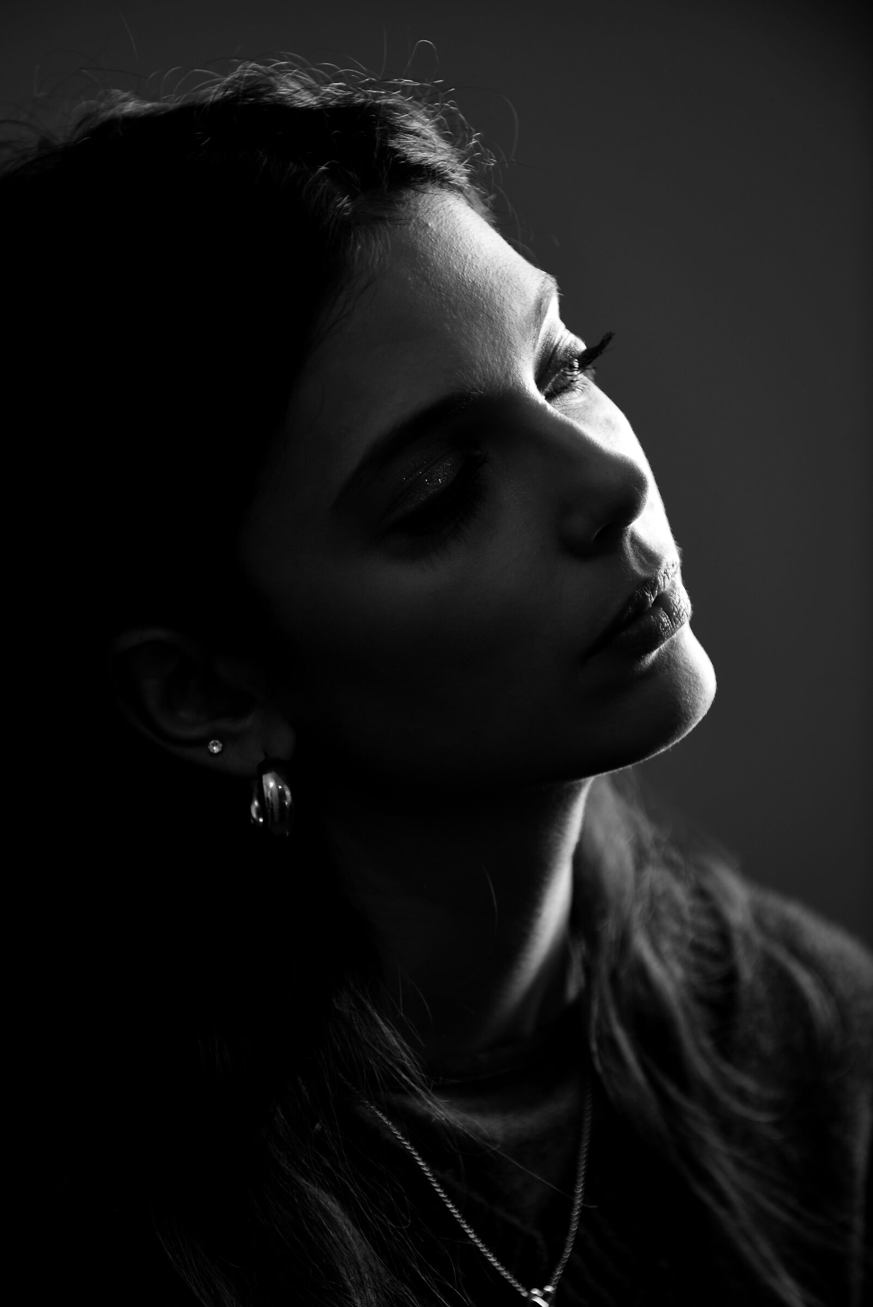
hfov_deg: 6.9
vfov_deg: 10.3
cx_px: 436
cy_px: 654
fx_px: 7268
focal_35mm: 200
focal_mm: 200
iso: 640
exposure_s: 1/125
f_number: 4
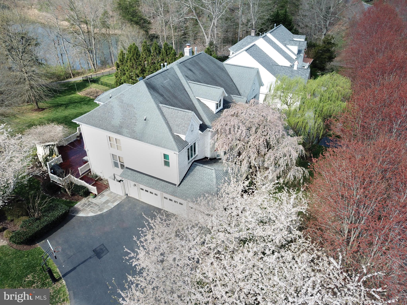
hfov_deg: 67.3
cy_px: 152
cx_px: 204
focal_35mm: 26
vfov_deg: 53.1
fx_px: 306
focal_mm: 4.73
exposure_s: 1/518
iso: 100
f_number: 2.2
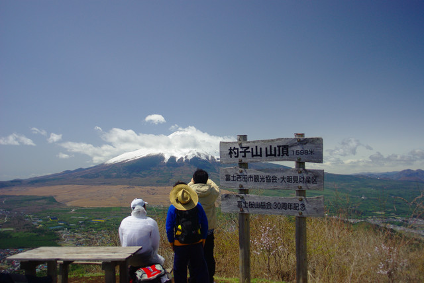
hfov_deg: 61.9
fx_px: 354
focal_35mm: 30
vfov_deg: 43.7
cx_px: 212
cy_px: 142
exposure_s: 1/800
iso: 200
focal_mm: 20
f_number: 4
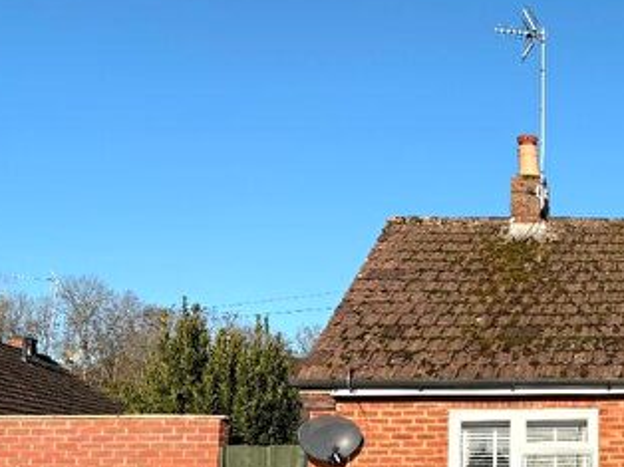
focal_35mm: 58
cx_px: 666
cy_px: 365
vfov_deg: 24.8
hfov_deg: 30.2
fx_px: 1045
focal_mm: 5.96
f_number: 1.6
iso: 50
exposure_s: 1/3448
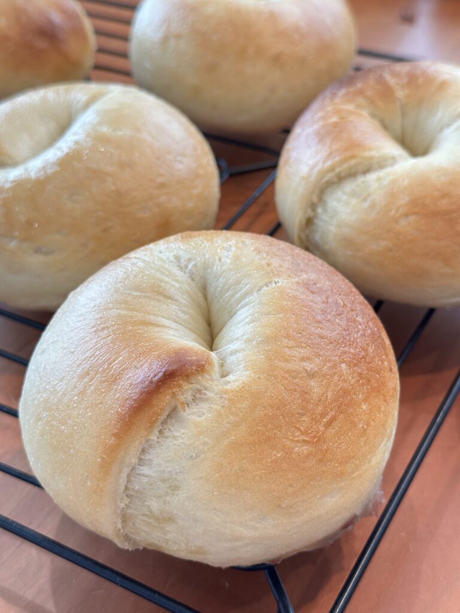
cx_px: 230
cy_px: 306
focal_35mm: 48
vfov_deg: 39.7
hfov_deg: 30.3
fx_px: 850
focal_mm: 6.86
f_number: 1.78
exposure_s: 1/60
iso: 160
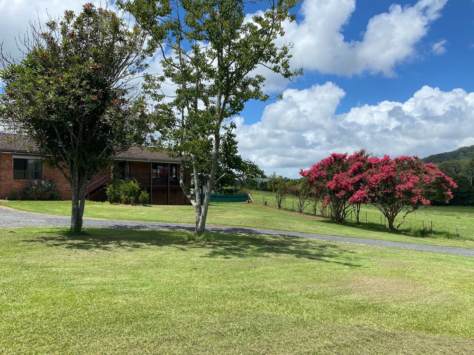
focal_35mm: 26
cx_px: 237
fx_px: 356
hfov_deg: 67.3
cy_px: 178
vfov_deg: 53.1
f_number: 1.8
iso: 32
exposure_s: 1/3846
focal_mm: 4.25
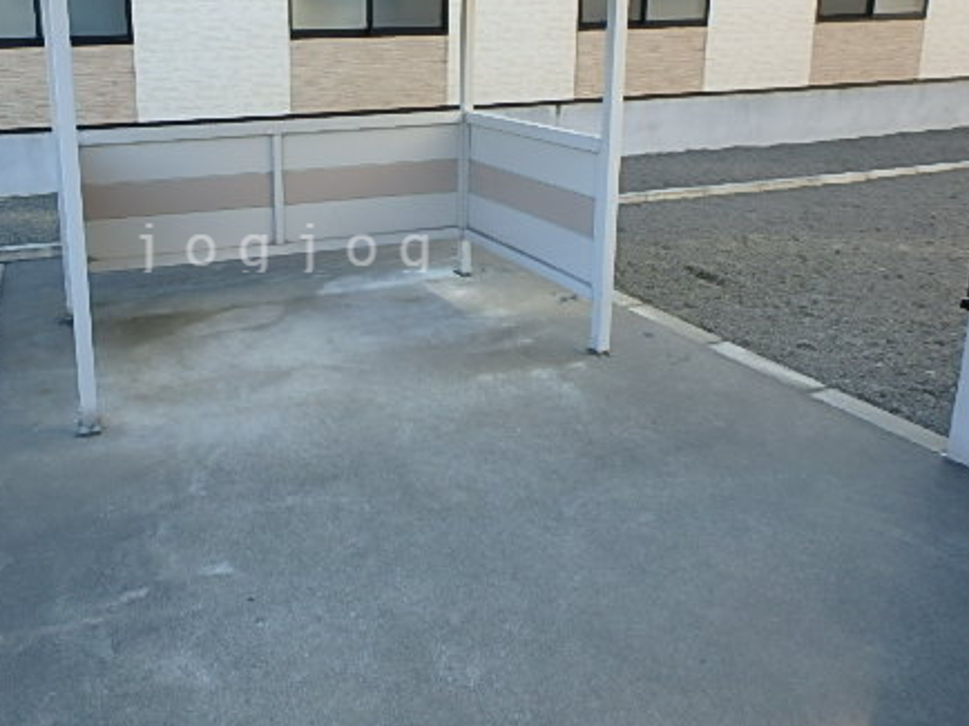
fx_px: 867
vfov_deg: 44.8
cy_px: 246
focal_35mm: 31
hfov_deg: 56.5
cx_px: 288
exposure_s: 1/160
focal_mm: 3.7
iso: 125
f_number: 3.5
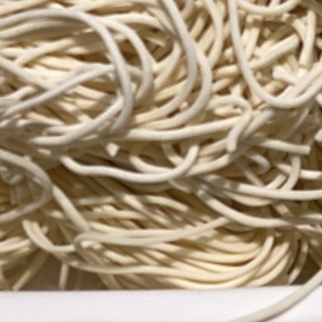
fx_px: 2063
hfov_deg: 8.8
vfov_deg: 8.8
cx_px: 416
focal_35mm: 196
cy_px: -125
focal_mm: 6
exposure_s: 1/100
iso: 20
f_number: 2
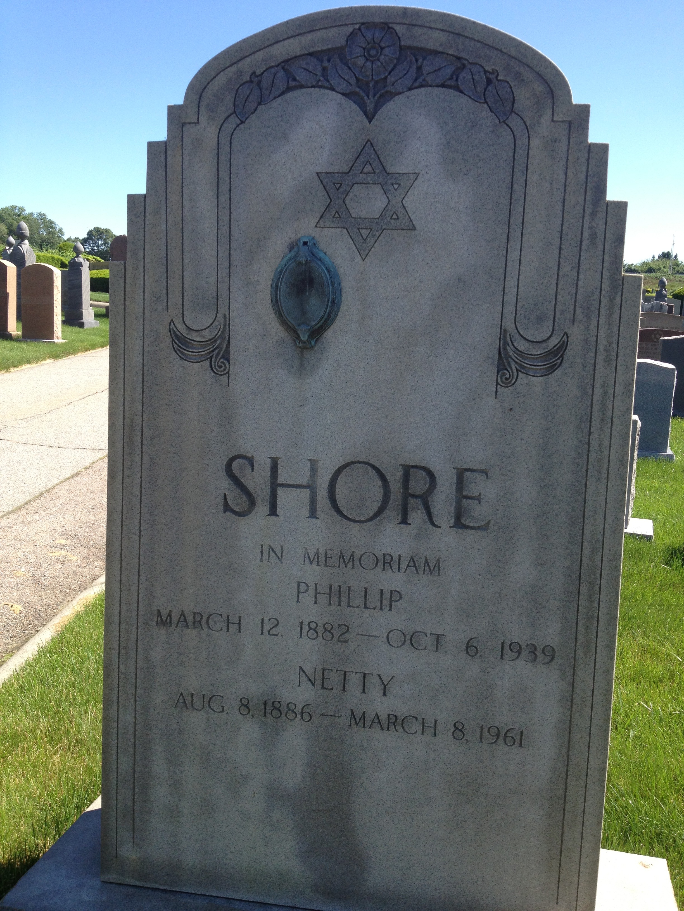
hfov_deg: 40.7
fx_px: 922
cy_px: 456
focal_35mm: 35
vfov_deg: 52.6
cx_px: 342
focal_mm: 4.28
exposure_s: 1/736
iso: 50
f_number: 2.4
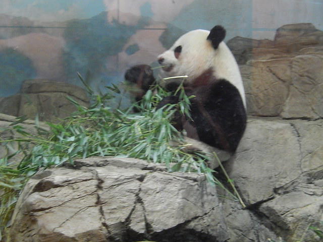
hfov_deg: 11.7
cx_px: 162
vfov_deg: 8.8
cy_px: 121
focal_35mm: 169
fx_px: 1577
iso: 800
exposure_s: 1/8
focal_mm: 30.3
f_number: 5.7
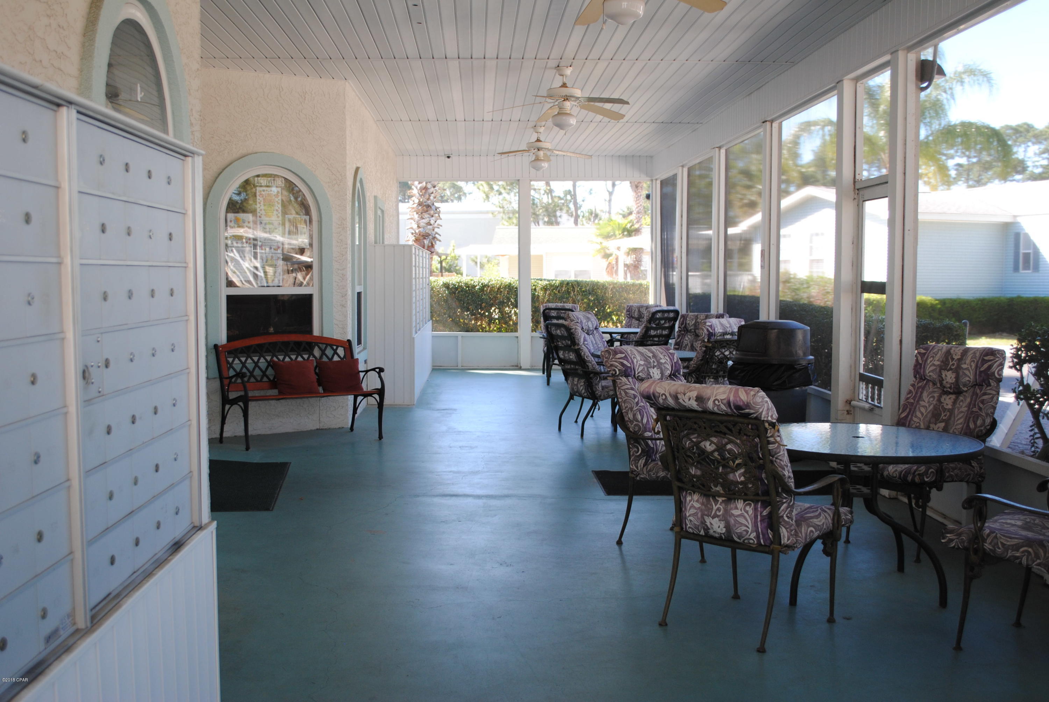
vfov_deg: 37.0
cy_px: 351
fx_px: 1050
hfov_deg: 53.1
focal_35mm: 36
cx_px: 524
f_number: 4.5
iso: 200
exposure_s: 1/80
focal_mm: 24
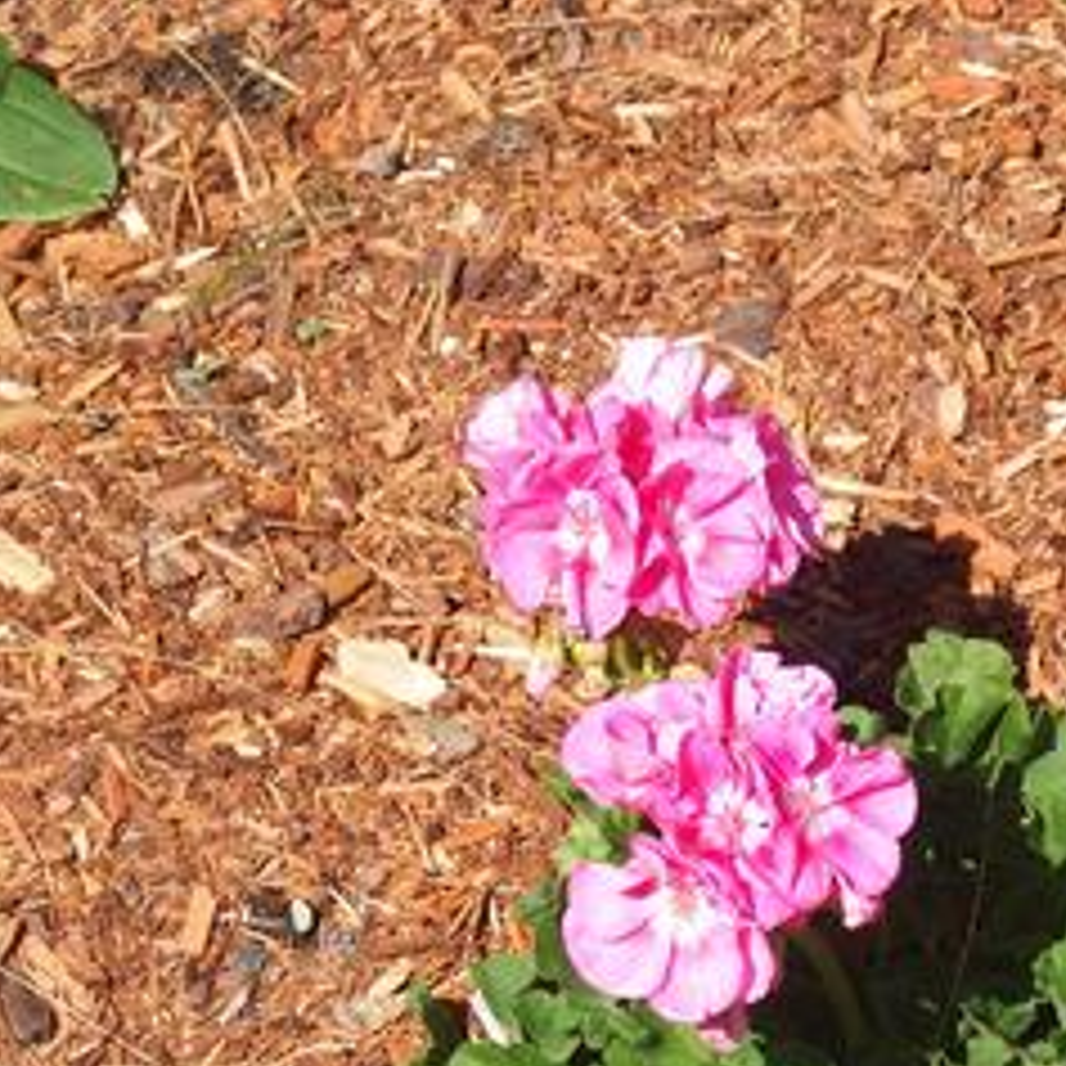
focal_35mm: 188
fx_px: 6550
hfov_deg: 9.3
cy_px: 648
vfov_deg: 9.3
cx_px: 720
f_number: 3.5
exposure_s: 1/1000
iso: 100
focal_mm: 24
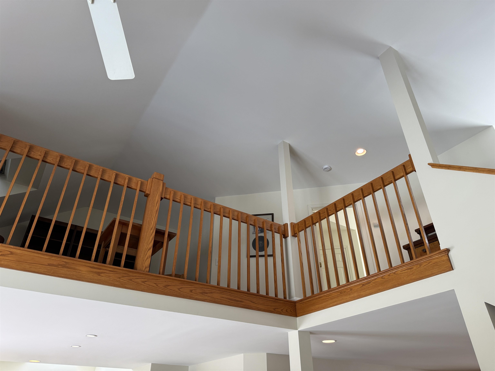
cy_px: 186
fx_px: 343
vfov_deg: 56.8
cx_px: 248
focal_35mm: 24
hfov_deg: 71.6
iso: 125
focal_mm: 6.76
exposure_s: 1/120
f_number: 1.78
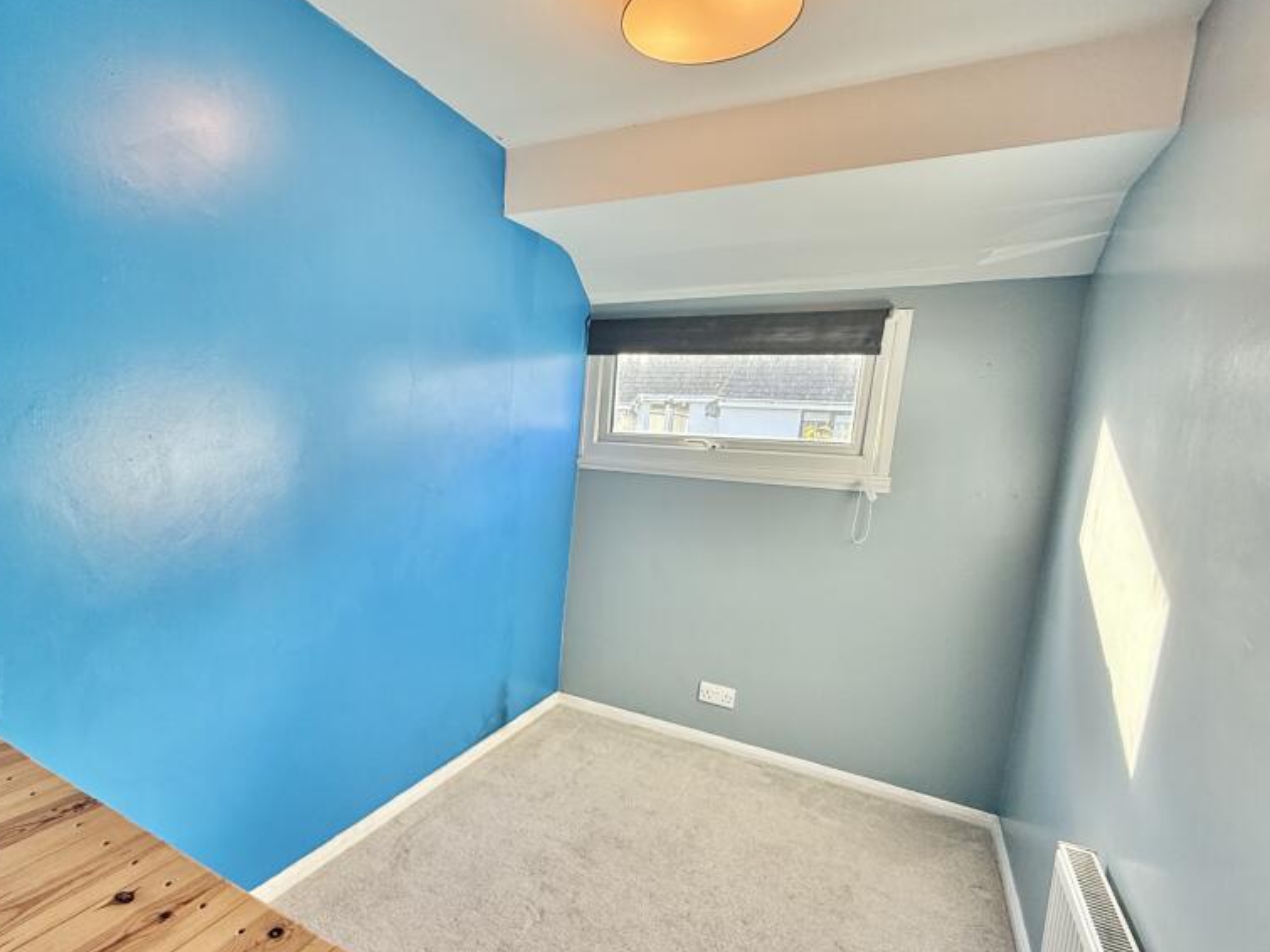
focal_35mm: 19
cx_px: 461
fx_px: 697
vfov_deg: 68.5
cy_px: 526
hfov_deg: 82.7
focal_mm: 2.22
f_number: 2.2
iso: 100
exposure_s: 1/99
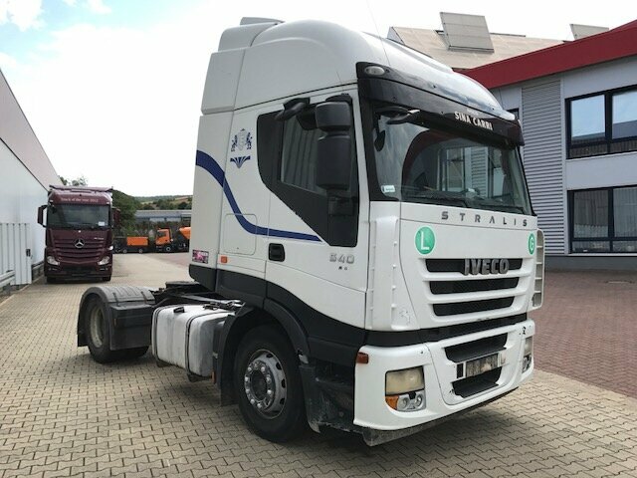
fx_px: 515
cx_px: 318
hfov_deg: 63.4
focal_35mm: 28
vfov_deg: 49.7
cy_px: 239
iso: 20
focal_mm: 3.99
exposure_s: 1/1681
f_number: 1.8
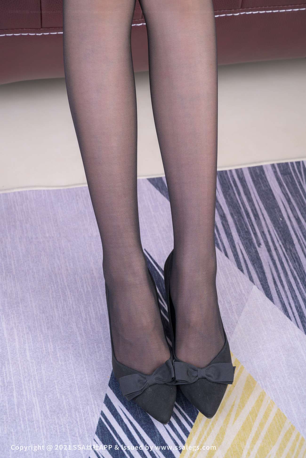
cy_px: 229
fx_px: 892
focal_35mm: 70
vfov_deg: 28.8
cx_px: 153
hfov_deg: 19.5
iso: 500
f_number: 8
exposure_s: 1/160
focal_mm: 70
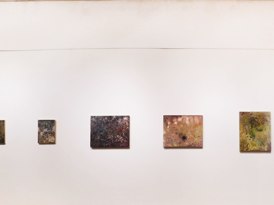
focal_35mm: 37
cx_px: 168
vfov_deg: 38.1
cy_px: 143
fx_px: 293
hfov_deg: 49.7
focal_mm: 4.1
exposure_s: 1/60
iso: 125
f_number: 3
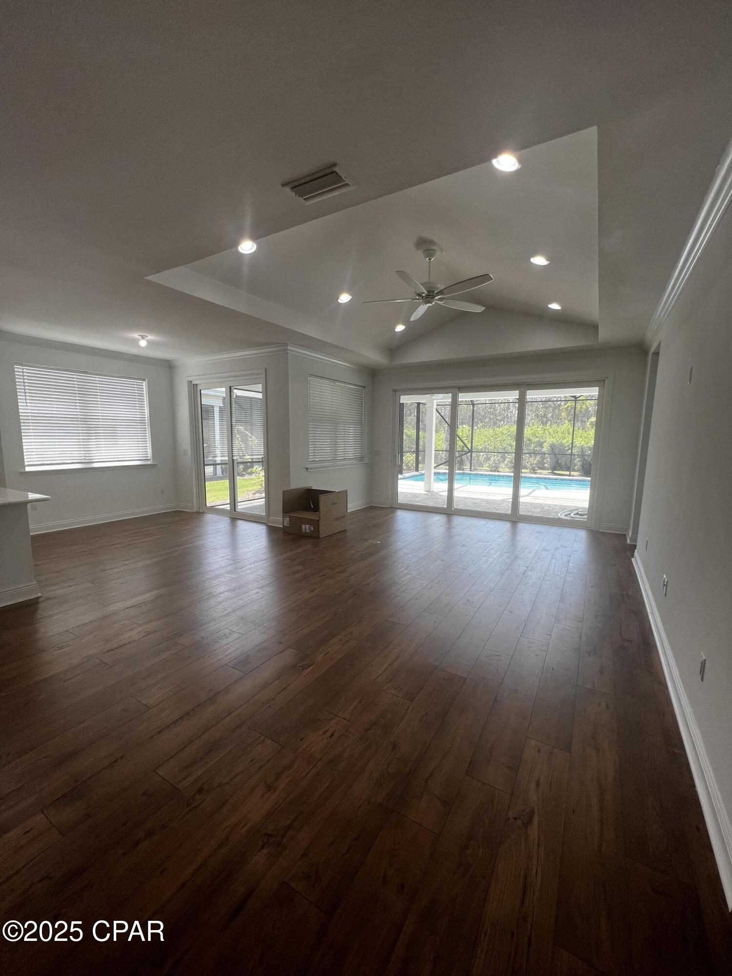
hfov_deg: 89.9
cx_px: 366
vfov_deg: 106.2
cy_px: 488
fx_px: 367
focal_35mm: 13
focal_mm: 1.57
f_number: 1.8
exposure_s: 1/120
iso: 50
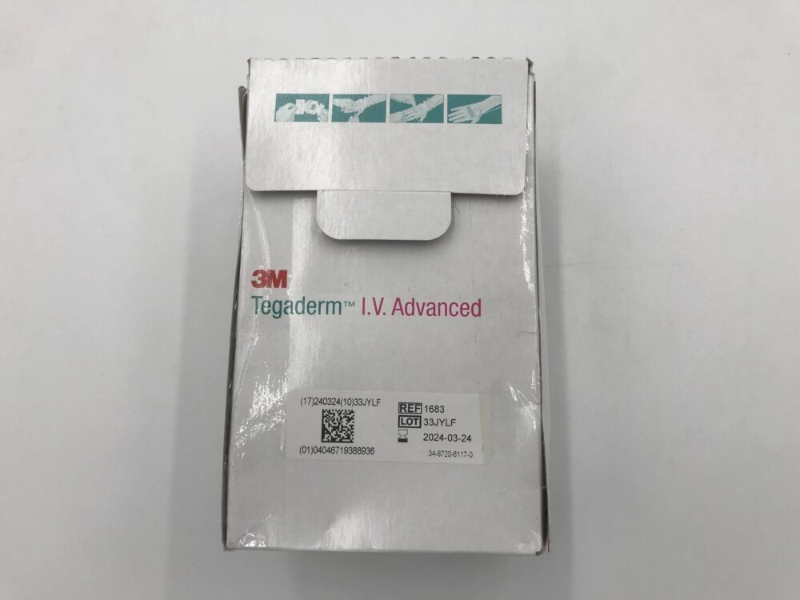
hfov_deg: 63.4
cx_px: 400
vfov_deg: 49.7
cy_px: 300
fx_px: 647
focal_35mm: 28
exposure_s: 1/215
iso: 20
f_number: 1.8
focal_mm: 3.99
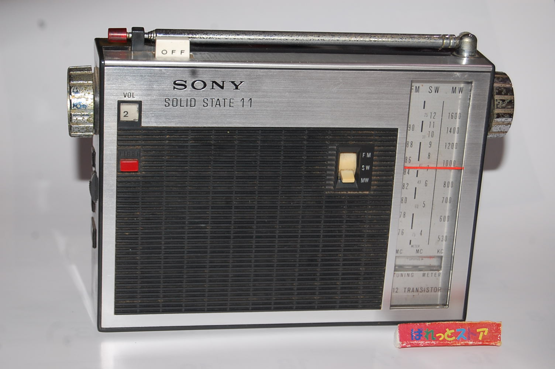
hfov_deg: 24.6
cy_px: 184
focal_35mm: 82
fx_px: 1271
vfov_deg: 16.5
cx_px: 278
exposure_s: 1/60
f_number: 5.6
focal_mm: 55
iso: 400
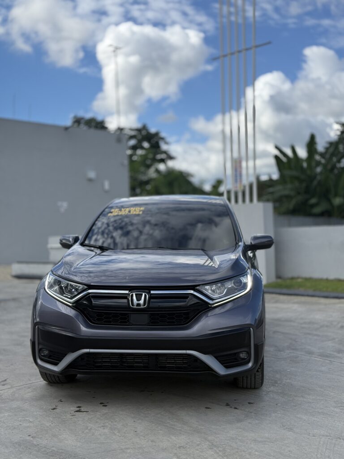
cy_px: 230
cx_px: 172
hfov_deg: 30.3
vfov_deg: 39.7
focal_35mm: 48
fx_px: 636
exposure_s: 1/3704
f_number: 1.78
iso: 64
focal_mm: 6.76
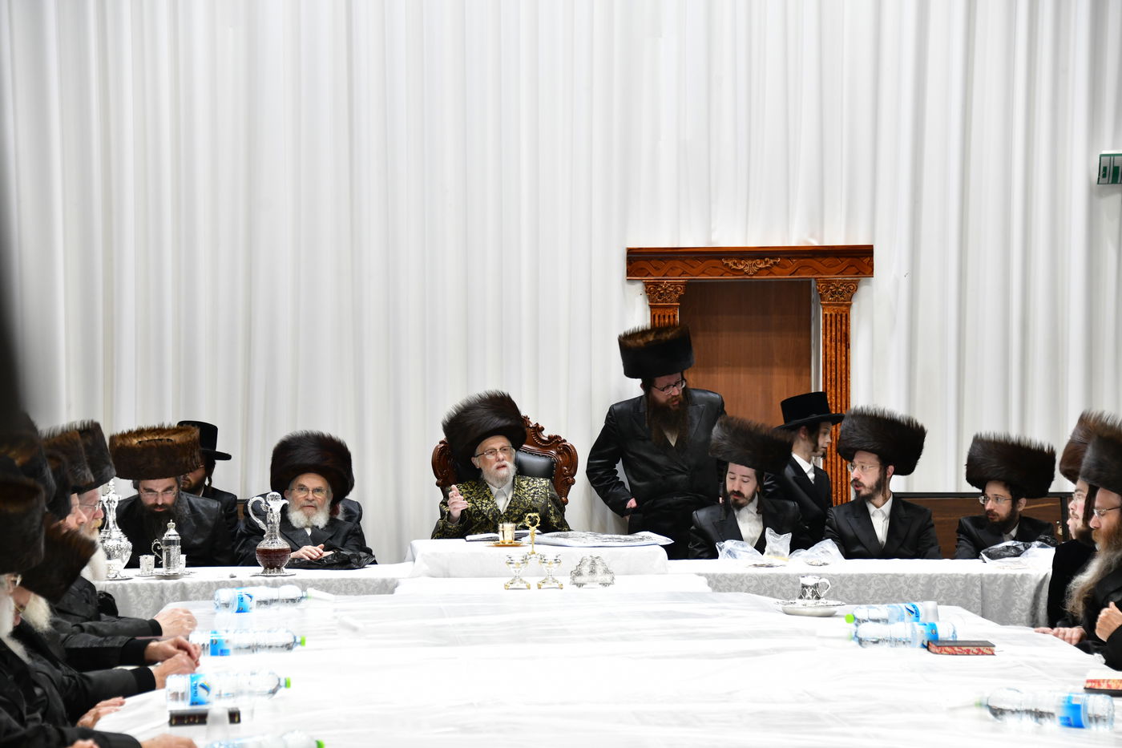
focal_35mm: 116
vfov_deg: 11.8
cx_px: 561
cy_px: 374
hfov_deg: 17.6
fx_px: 3615
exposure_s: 1/100
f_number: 5.6
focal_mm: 116
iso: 1600
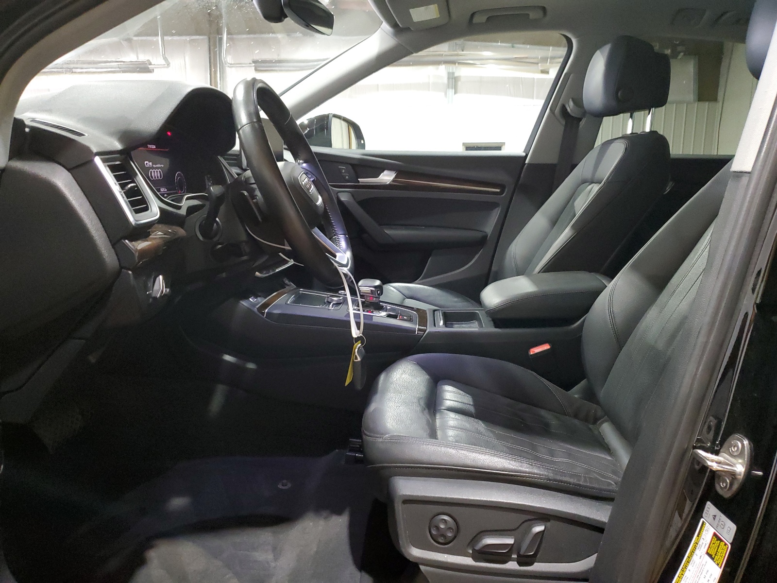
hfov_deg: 67.3
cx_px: 388
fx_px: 584
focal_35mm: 26
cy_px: 292
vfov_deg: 53.1
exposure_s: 1/50
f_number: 1.5
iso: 357
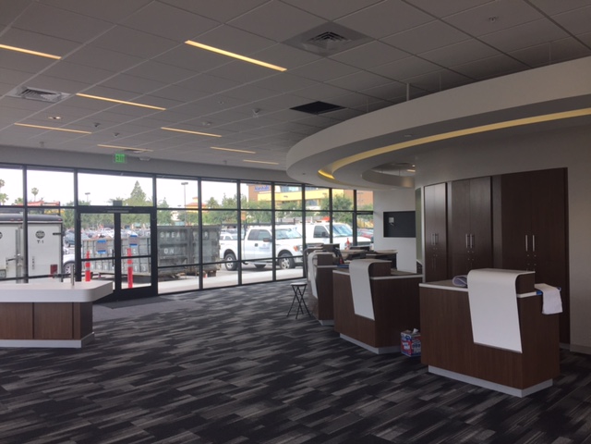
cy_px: 222
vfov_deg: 48.2
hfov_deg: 61.7
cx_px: 296
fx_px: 495
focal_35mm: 29
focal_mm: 4.15
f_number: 2.2
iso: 32
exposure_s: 1/356
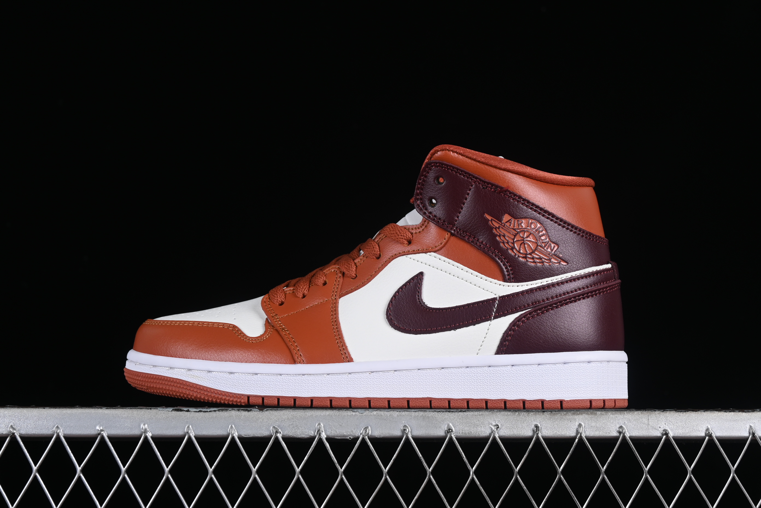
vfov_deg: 18.2
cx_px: 380
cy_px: 254
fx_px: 1585
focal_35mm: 75
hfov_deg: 27.0
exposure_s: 1/80
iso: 160
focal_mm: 50
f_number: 8
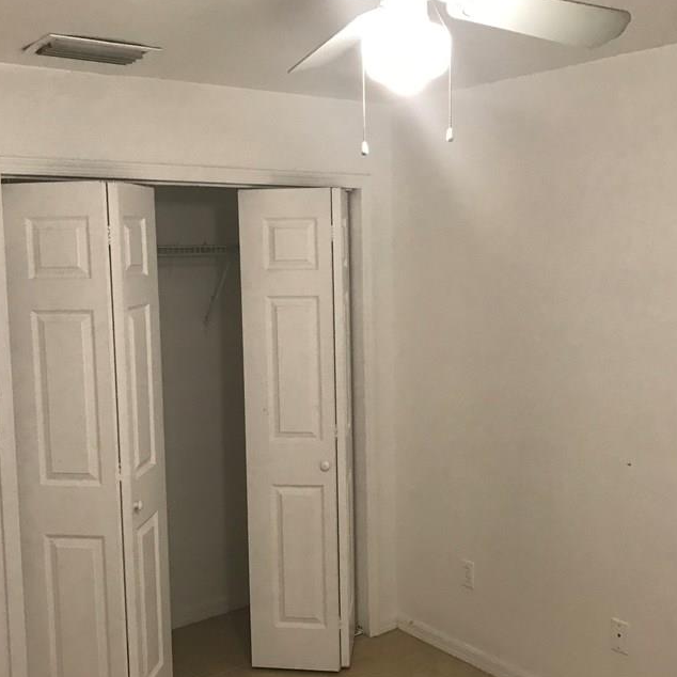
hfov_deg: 41.9
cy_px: 347
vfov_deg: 41.9
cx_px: 346
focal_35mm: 40
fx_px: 885
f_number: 1.8
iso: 64
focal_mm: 3.99
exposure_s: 1/15
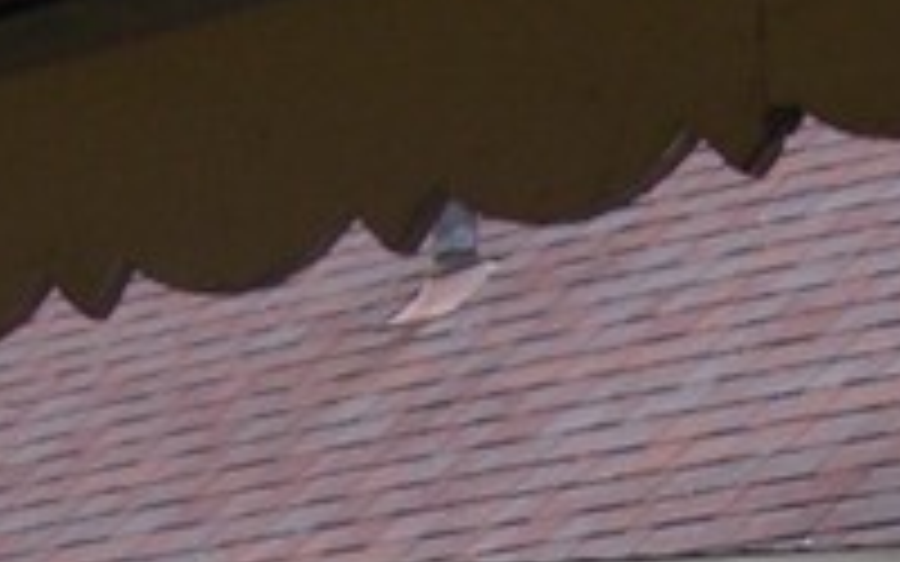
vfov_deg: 6.0
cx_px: 338
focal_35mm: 206
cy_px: 1470
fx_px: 5053
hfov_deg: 10.2
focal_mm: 6.3
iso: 50
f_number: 3.2
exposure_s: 1/124
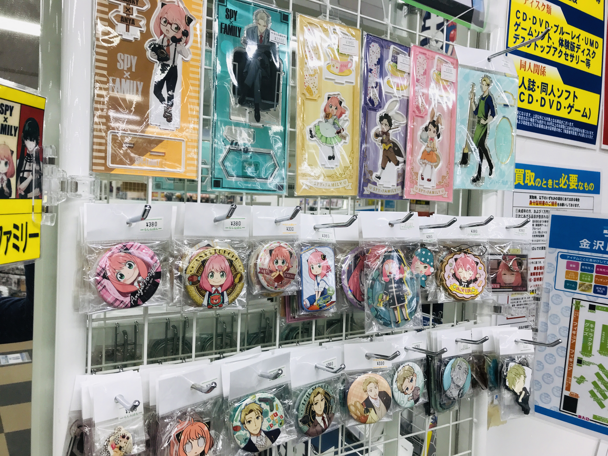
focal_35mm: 28
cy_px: 228
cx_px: 304
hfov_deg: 63.4
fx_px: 492
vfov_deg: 49.7
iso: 32
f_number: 1.8
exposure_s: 1/120
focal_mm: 3.99
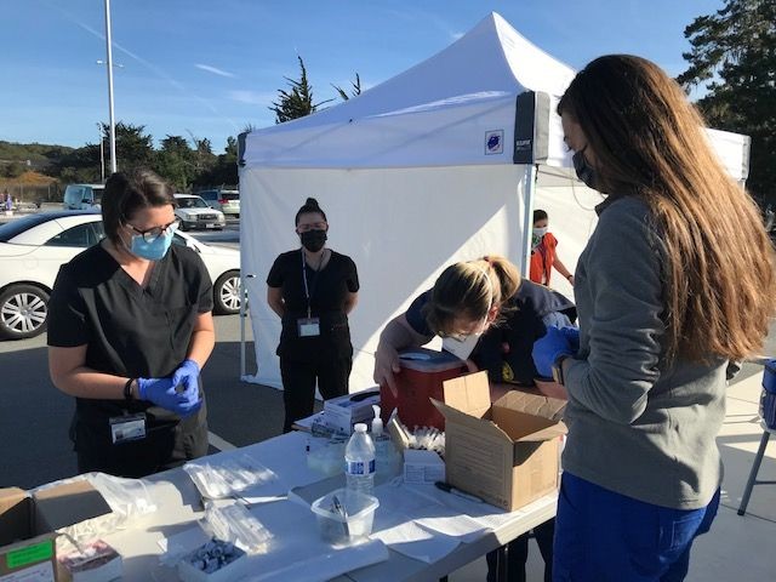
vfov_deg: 49.7
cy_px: 291
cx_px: 388
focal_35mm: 28
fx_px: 628
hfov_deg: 63.4
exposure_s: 1/2179
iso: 20
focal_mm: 3.99
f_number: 1.8
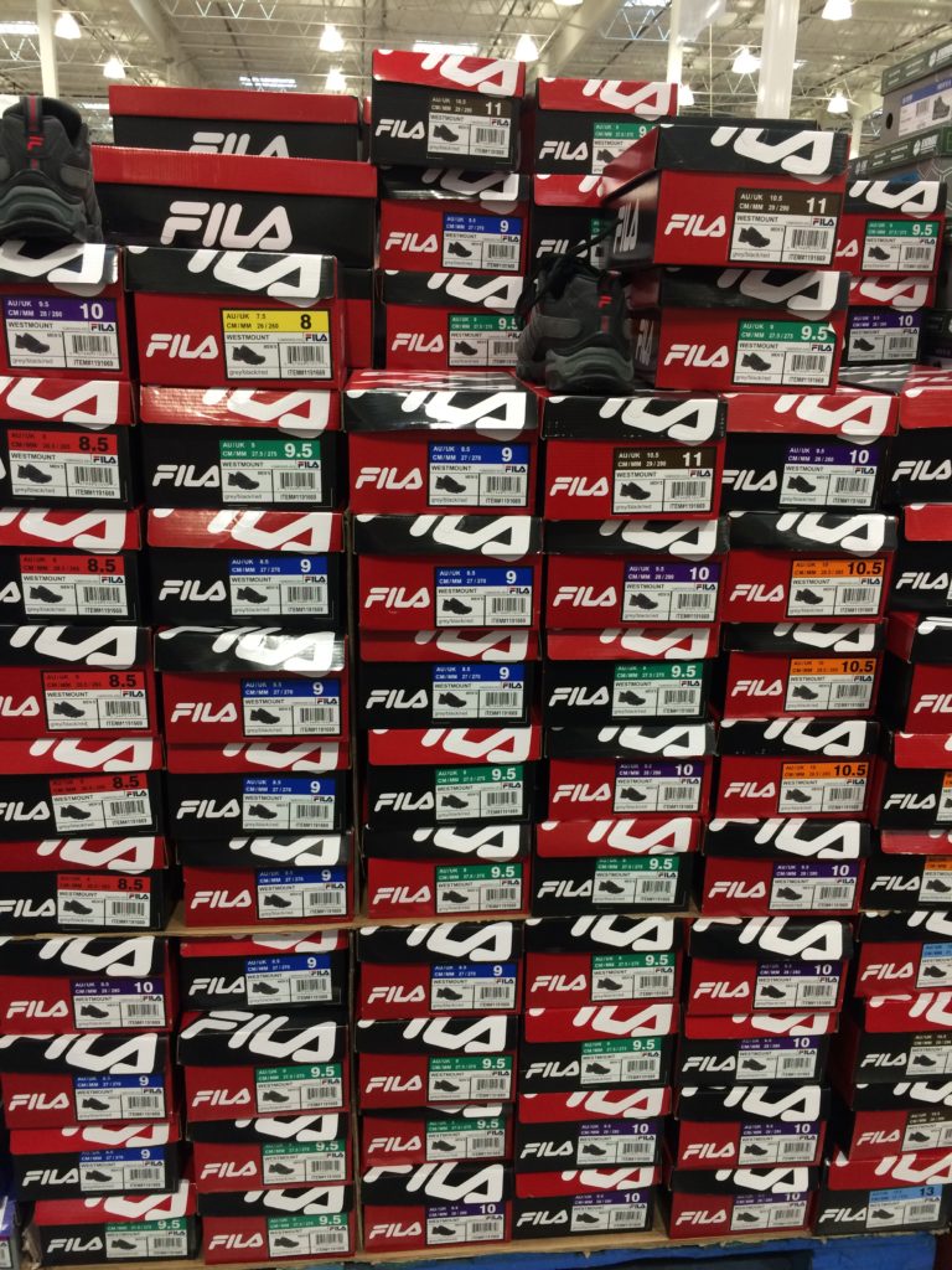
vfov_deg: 61.7
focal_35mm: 29
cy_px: 635
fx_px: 1063
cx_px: 476
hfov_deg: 48.2
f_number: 2.2
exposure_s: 1/30
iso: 100
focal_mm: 4.15
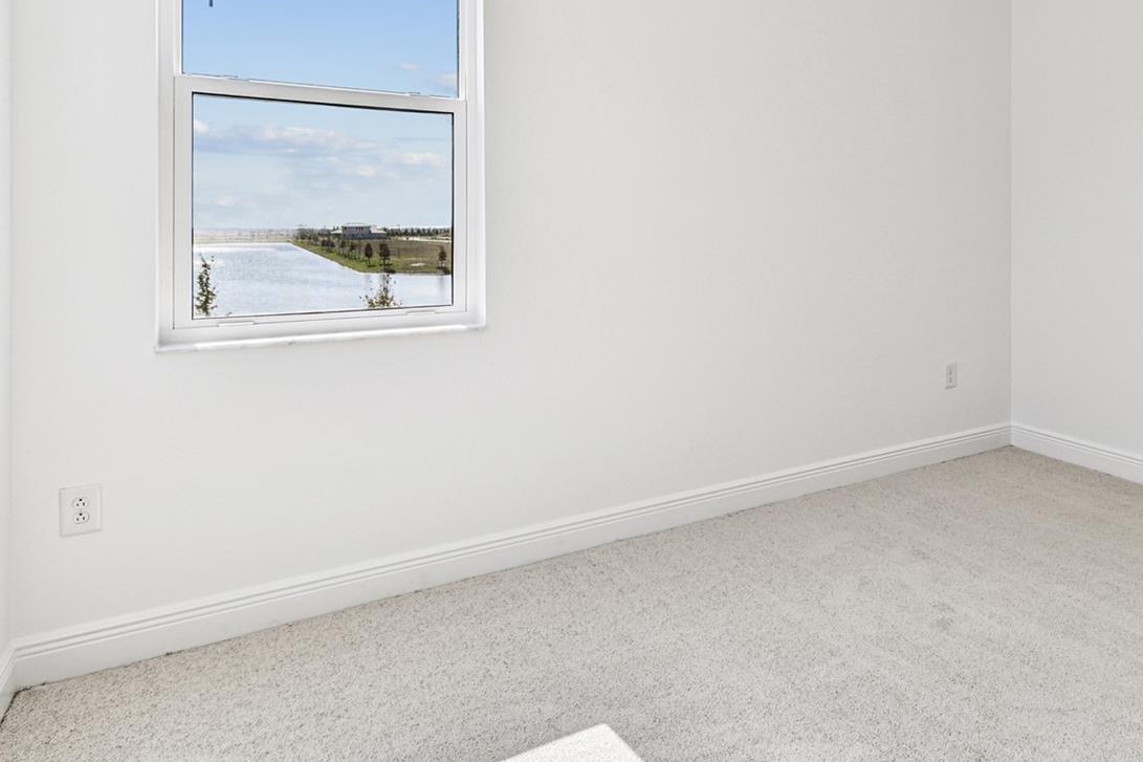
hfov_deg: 76.5
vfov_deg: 55.8
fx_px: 698
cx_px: 746
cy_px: 243
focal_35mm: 22
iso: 100
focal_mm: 10
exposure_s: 1/125
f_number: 7.1
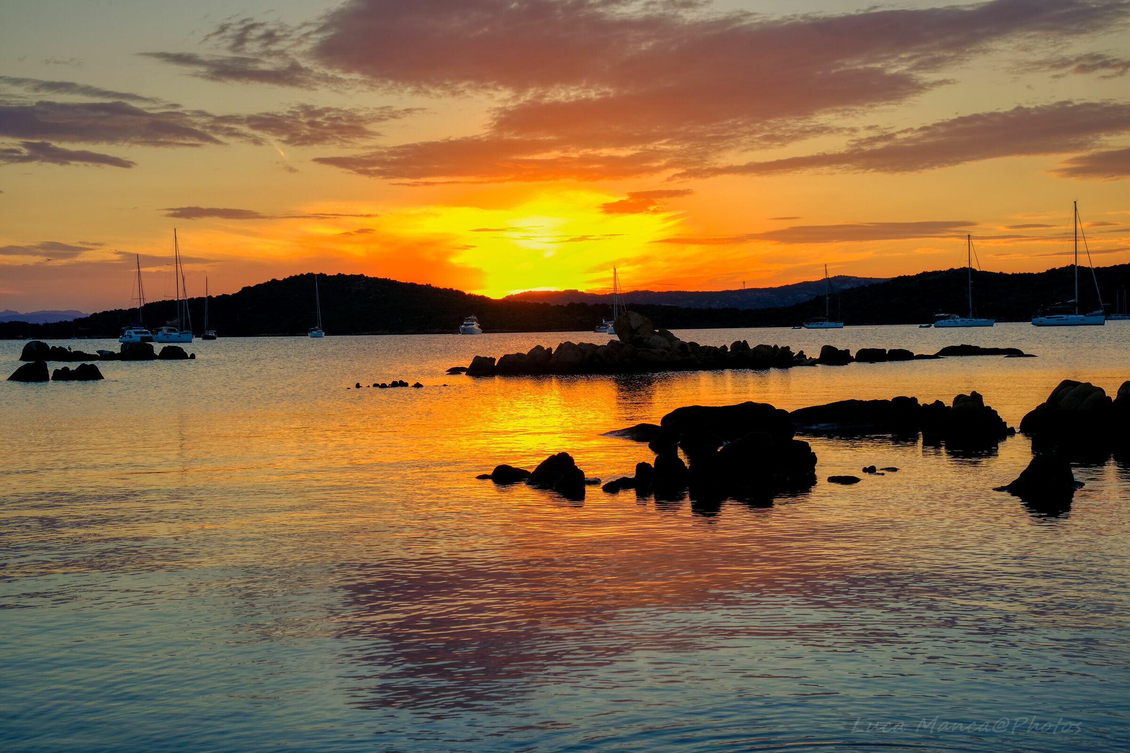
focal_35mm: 47
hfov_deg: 41.9
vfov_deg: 28.6
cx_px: 565
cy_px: 376
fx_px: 1475
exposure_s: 1/70
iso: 160
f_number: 9
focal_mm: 31.5
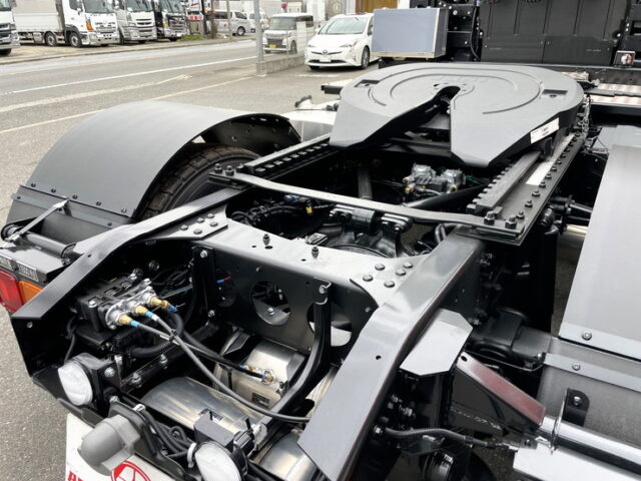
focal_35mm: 26
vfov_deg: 53.1
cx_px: 320
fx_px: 481
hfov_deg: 67.3
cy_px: 240
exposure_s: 1/240
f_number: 1.6
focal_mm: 4.2
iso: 32
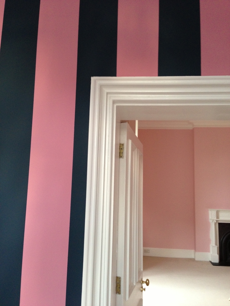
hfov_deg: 42.9
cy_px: 153
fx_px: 292
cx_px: 115
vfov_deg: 55.4
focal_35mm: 33
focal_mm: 4.13
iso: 160
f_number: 2.4
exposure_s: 1/20
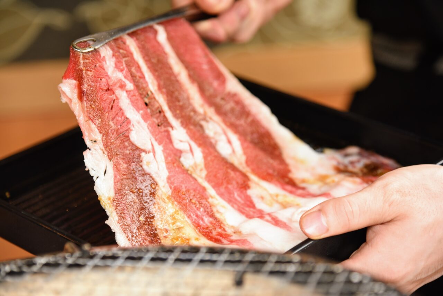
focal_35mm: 120
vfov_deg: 11.4
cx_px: 222
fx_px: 1477
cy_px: 148
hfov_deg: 17.1
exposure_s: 1/160
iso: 800
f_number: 4
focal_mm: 120
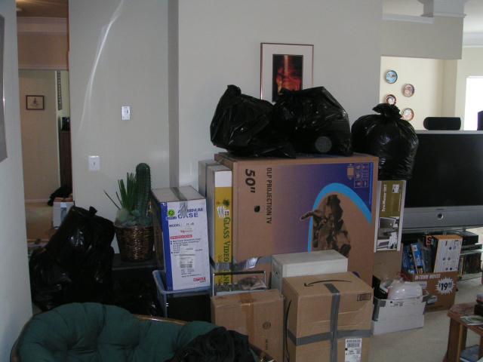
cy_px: 181
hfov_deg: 49.0
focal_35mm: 38
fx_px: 530
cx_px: 242
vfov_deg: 37.7
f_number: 2.8
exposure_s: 1/45
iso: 160
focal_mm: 6
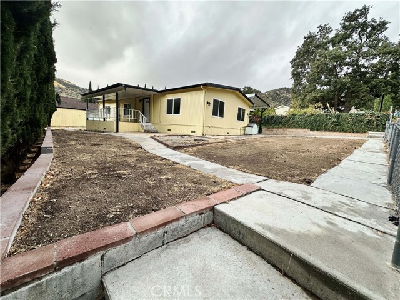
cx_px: 200
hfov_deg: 102.1
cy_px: 150
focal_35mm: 14
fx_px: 162
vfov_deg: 85.7
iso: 40
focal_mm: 2.22
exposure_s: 1/442
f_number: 2.2
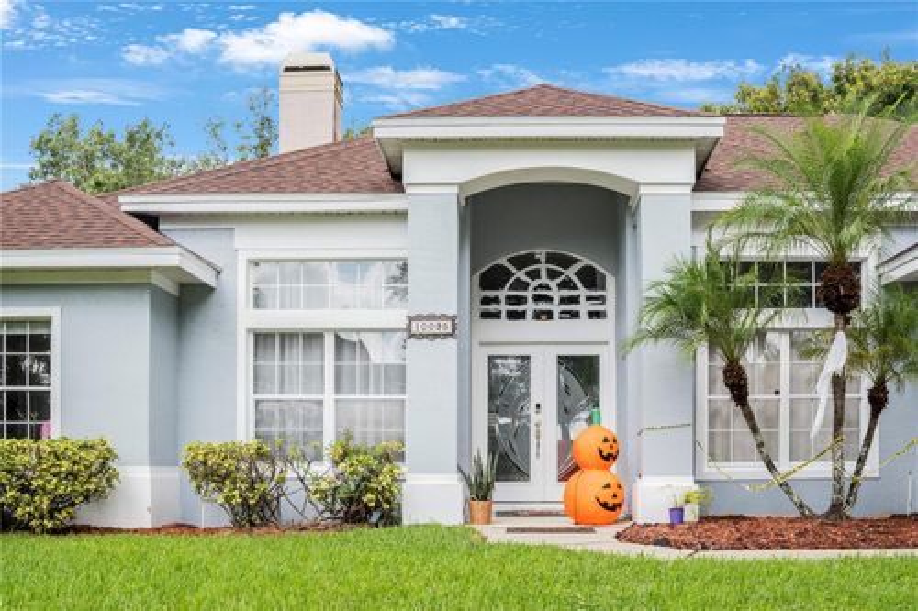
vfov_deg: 36.8
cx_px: 459
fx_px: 918
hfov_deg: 53.1
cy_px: 306
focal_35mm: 36
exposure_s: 1/40
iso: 800
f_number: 13
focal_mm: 24
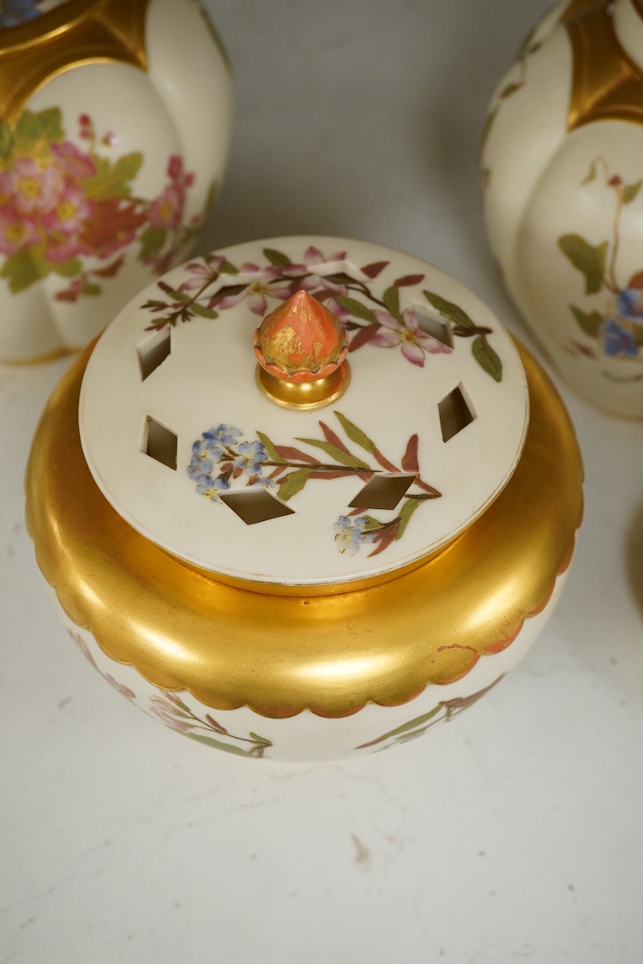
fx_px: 1206
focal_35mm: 45
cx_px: 322
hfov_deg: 29.9
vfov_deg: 43.6
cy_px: 482
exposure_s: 1/160
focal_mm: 30
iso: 2500
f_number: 9
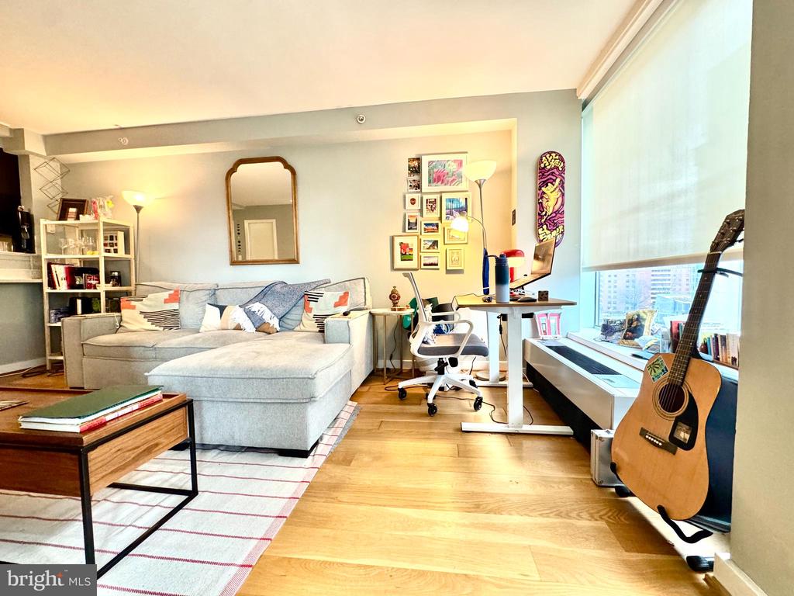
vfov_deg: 85.7
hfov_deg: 102.1
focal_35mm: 14
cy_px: 298
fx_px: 321
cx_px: 397
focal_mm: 2.22
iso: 250
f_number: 2.2
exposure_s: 1/120
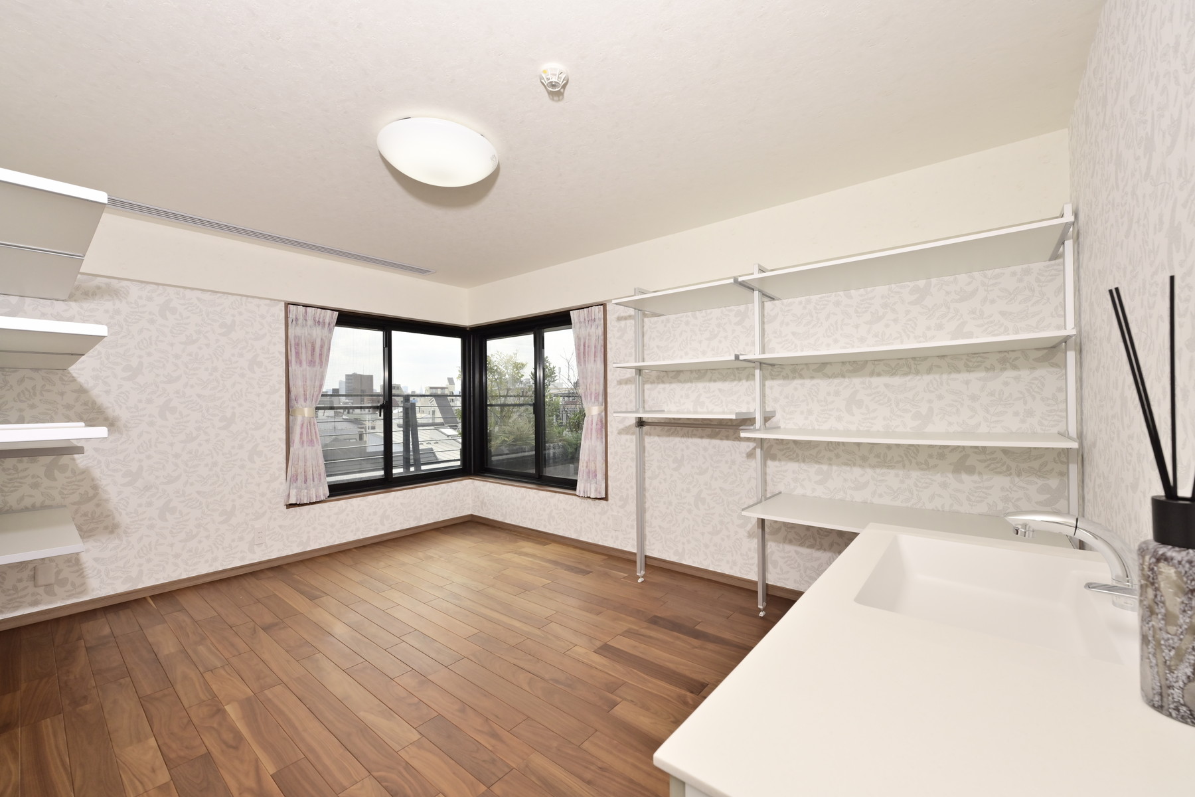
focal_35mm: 14
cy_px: 398
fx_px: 465
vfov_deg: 81.2
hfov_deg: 104.3
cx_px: 598
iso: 640
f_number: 8
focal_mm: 14
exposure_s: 1/1250
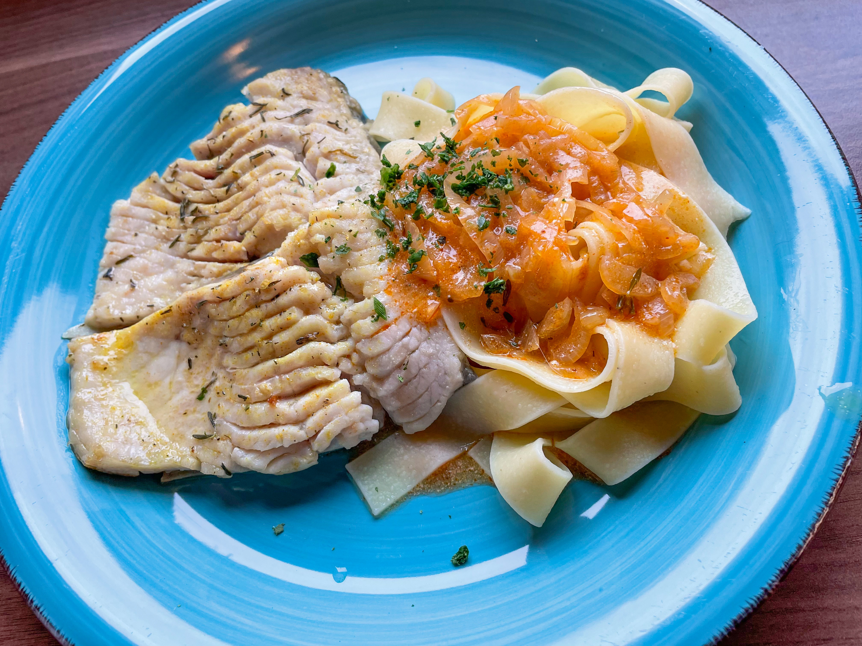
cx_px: 431
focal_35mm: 26
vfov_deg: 53.1
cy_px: 323
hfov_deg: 67.3
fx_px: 647
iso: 80
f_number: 1.6
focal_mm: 4.2
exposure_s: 1/100
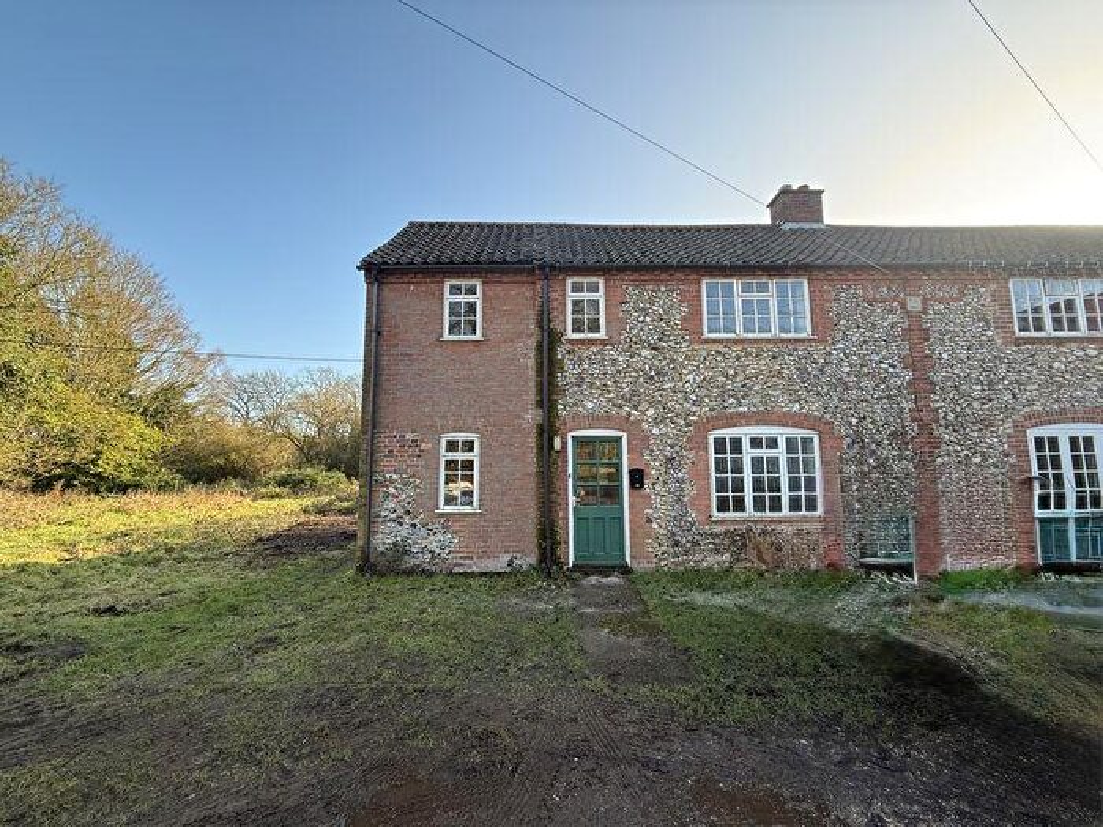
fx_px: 446
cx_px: 552
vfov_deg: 85.7
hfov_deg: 102.1
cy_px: 414
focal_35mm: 14
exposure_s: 1/200
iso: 64
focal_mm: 2.22
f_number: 2.2
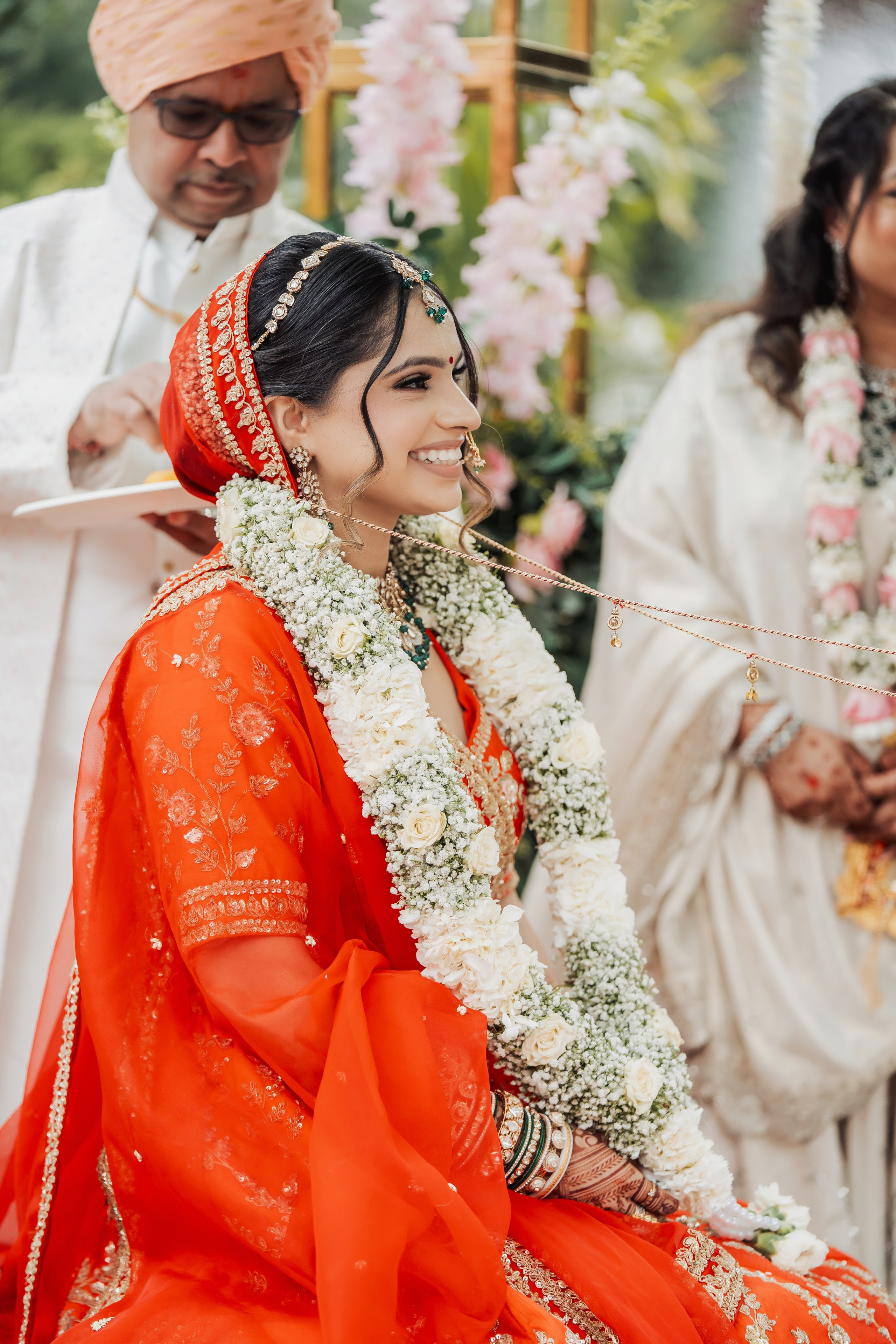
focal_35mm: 112
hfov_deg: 12.2
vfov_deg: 18.3
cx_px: 448
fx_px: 4181
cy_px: 672
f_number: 2.8
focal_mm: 112
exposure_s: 1/800
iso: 320
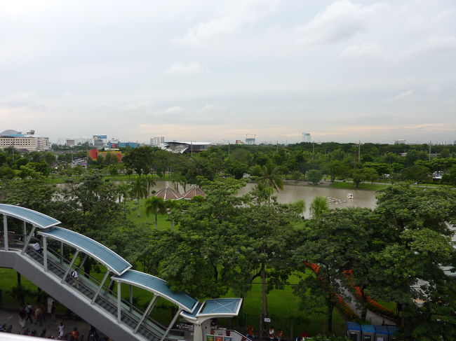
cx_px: 228
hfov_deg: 69.4
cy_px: 170
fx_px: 329
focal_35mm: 25
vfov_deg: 54.8
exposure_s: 1/100
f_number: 3.3
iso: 80
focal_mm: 4.1
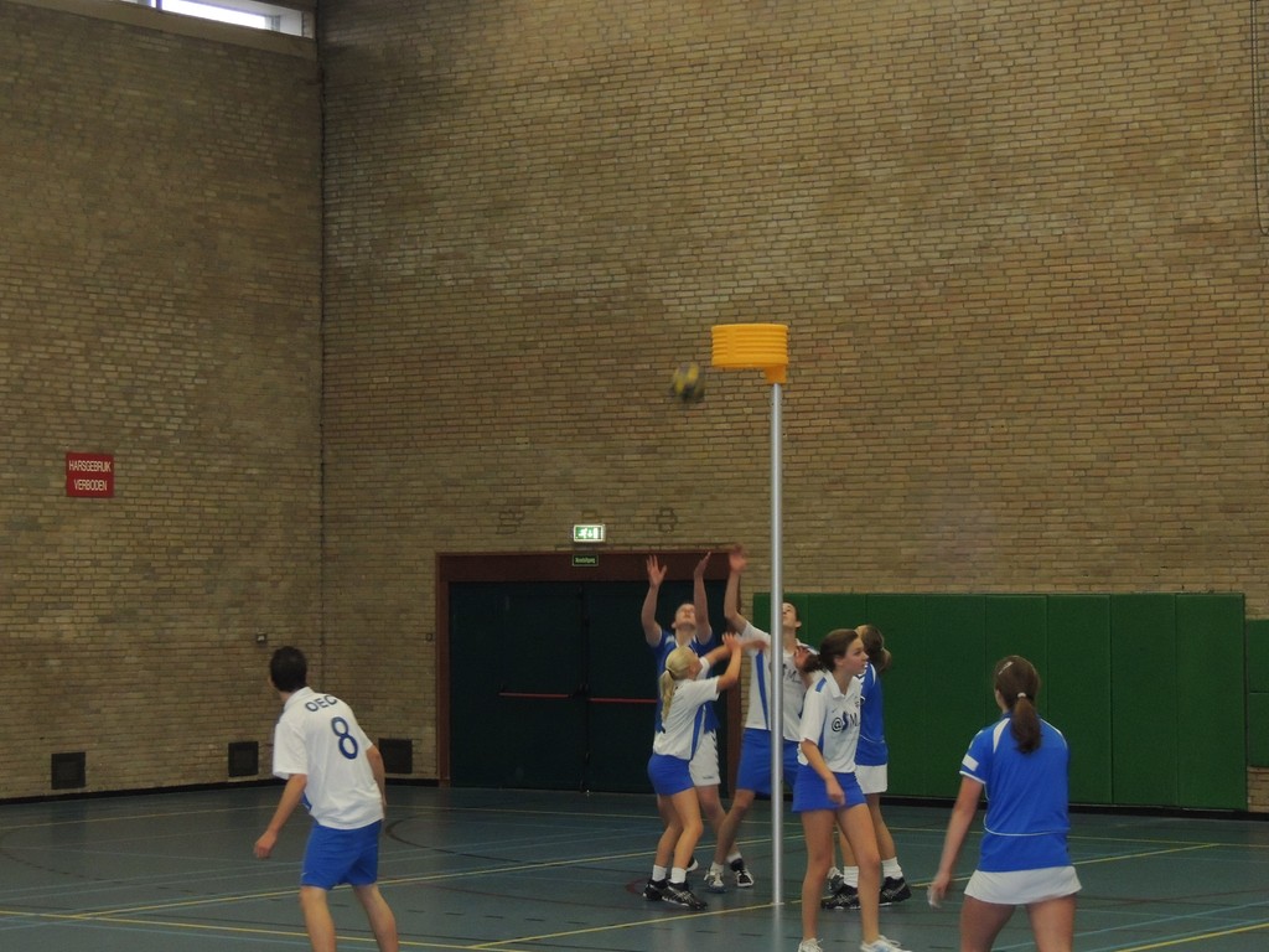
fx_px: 3299
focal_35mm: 90
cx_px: 634
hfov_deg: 21.8
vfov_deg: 16.4
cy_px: 476
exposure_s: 1/60
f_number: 4.1
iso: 800
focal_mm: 16
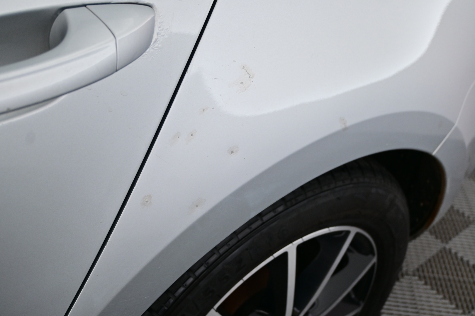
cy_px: 158
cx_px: 238
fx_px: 485
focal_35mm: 37
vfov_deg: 36.2
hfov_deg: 52.2
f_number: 4.2
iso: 560
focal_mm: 24.5
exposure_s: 1/40
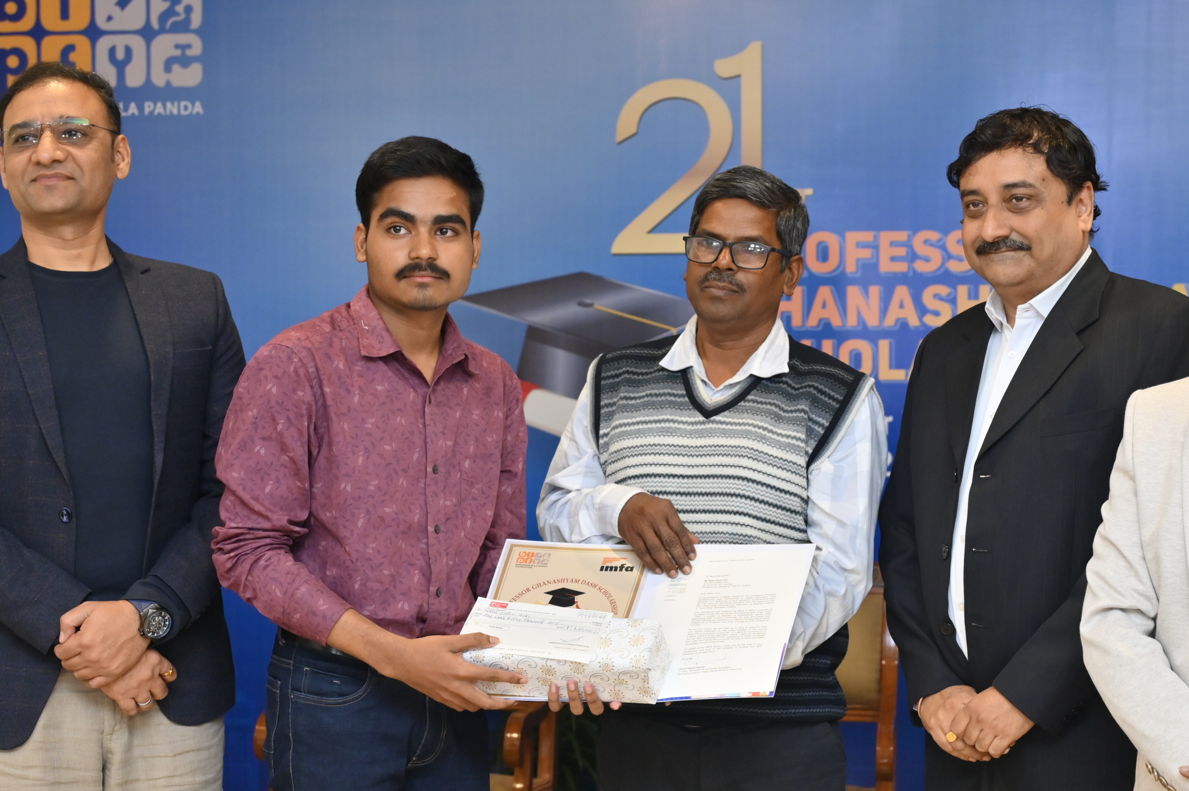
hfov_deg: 28.4
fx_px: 2343
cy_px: 533
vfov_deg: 19.1
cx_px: 703
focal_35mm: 71
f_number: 4
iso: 1250
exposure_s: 1/250
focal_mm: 48
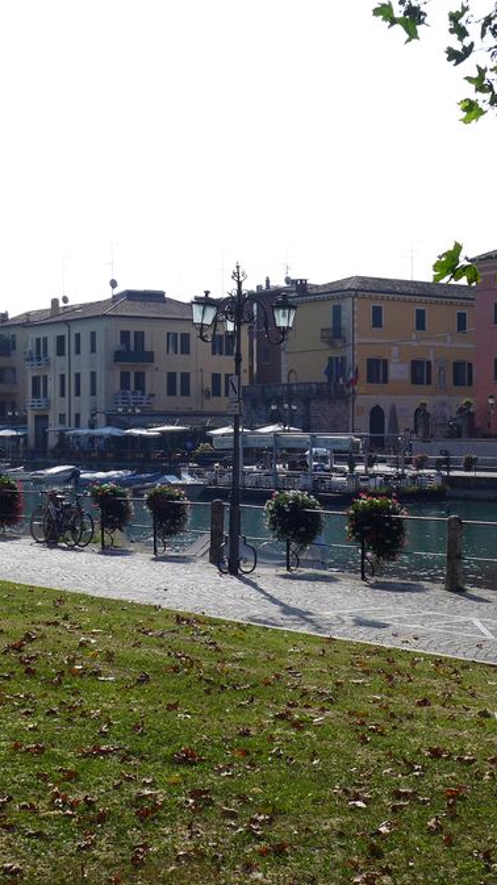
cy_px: 444
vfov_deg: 35.5
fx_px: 1384
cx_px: 204
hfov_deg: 20.3
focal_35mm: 59
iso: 80
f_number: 3.2
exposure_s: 1/1600
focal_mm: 7.3
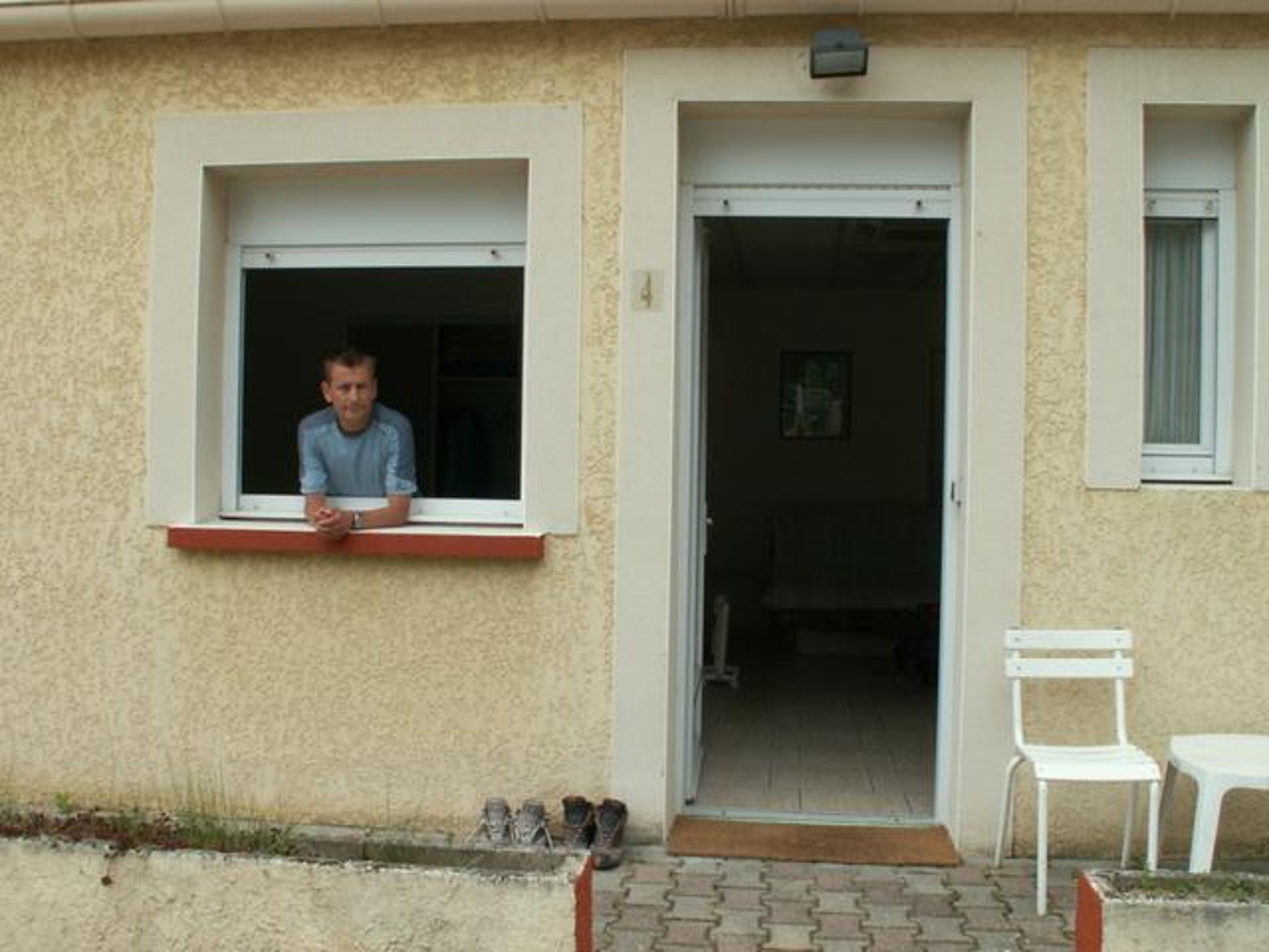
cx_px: 634
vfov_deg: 40.7
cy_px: 476
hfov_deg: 52.6
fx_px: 1283
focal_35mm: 35
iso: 50
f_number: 5
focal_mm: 5.86
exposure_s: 1/100
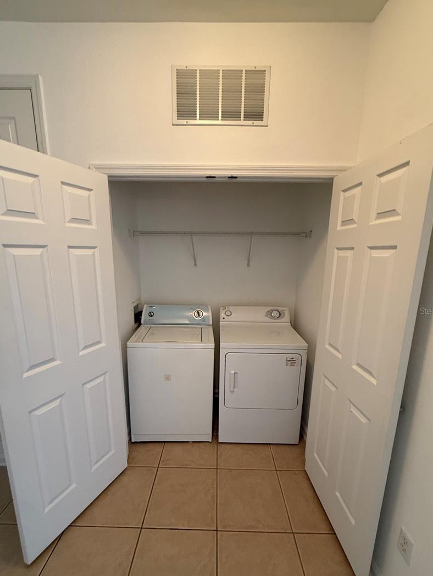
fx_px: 267
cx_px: 212
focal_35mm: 16
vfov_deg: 94.3
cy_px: 310
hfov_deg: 78.1
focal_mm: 2.22
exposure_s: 1/60
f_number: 2.2
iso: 320
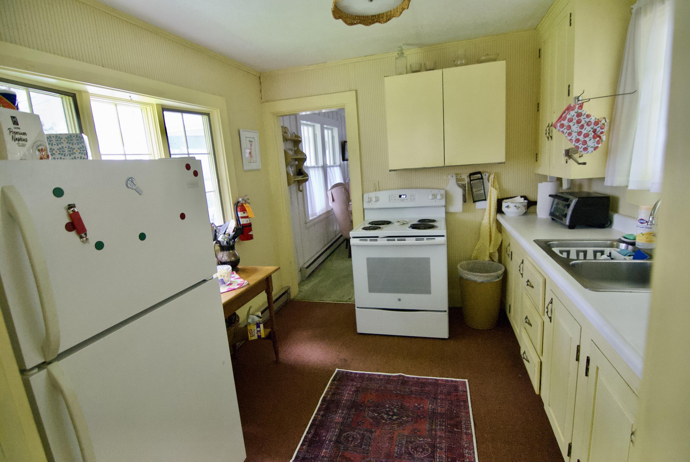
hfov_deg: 94.9
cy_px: 231
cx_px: 345
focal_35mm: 16
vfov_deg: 72.2
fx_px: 317
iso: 1250
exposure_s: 1/30
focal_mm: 11
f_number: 2.8
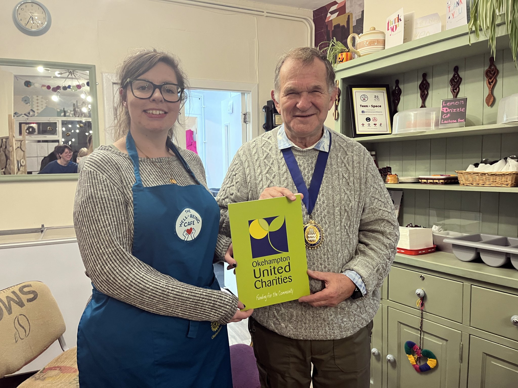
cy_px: 194
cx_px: 259
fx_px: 389
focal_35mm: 26
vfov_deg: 53.1
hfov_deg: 67.3
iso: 250
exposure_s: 1/50
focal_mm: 5.1
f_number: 1.6
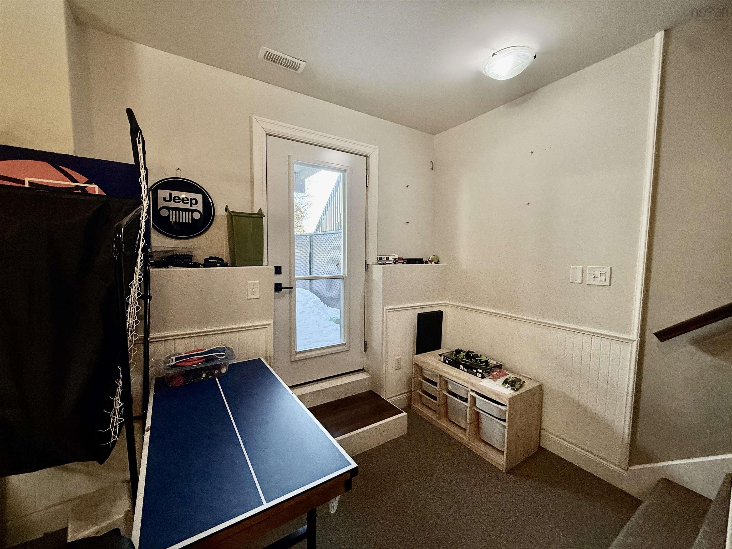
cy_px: 274
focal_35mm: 14
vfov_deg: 85.7
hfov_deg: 102.1
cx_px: 366
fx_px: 296
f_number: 2.2
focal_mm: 2.22
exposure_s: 1/120
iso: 250
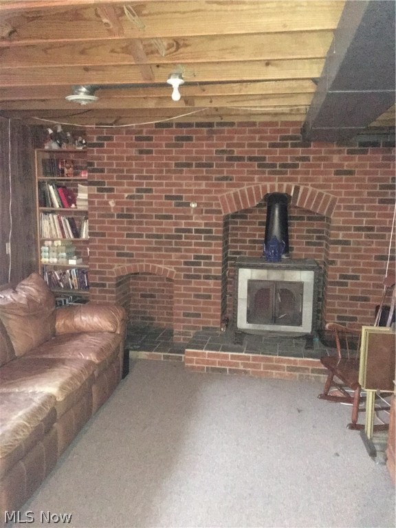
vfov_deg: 61.7
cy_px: 264
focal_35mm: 29
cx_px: 198
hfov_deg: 48.2
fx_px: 442
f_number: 2.2
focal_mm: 4.15
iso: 1600
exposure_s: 1/16
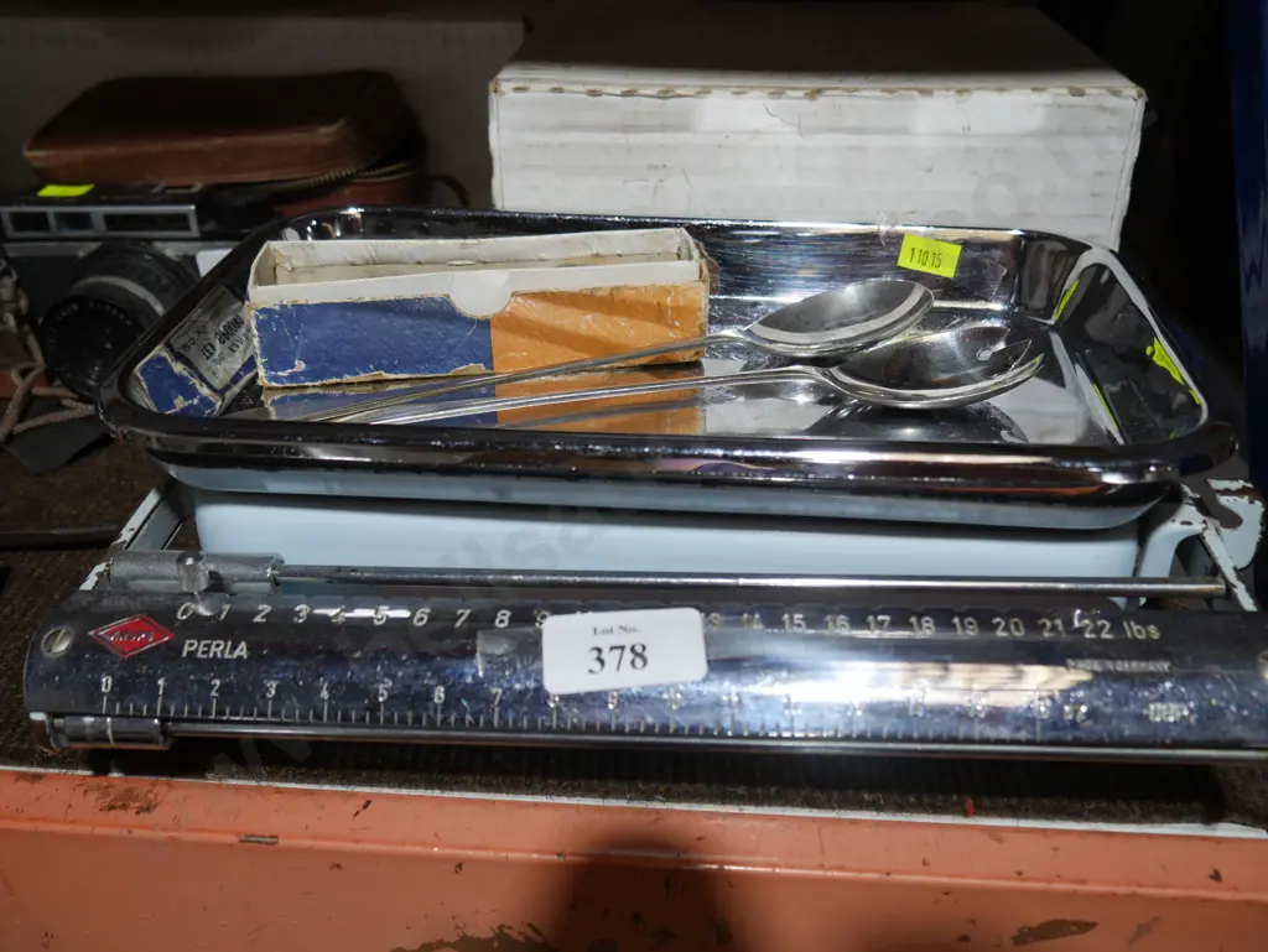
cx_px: 634
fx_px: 1173
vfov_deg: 44.2
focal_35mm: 32
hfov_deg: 56.8
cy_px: 476
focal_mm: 16
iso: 200
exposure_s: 1/60
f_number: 3.6
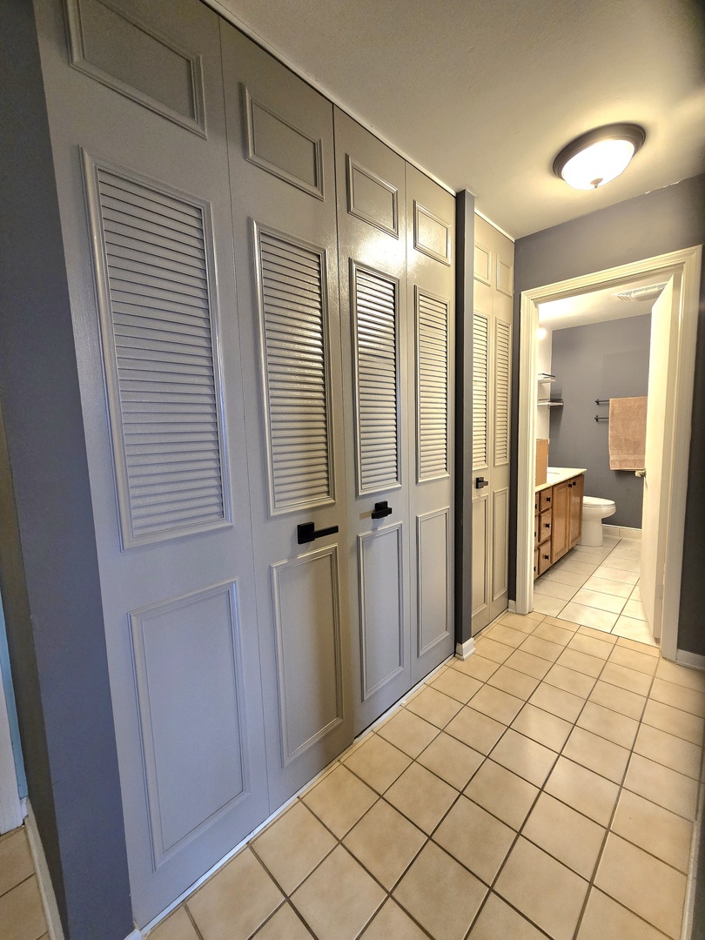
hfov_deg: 89.9
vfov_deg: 106.2
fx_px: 353
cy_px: 470
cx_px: 352
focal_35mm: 13
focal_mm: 2.2
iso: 250
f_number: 2.2
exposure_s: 1/60.2
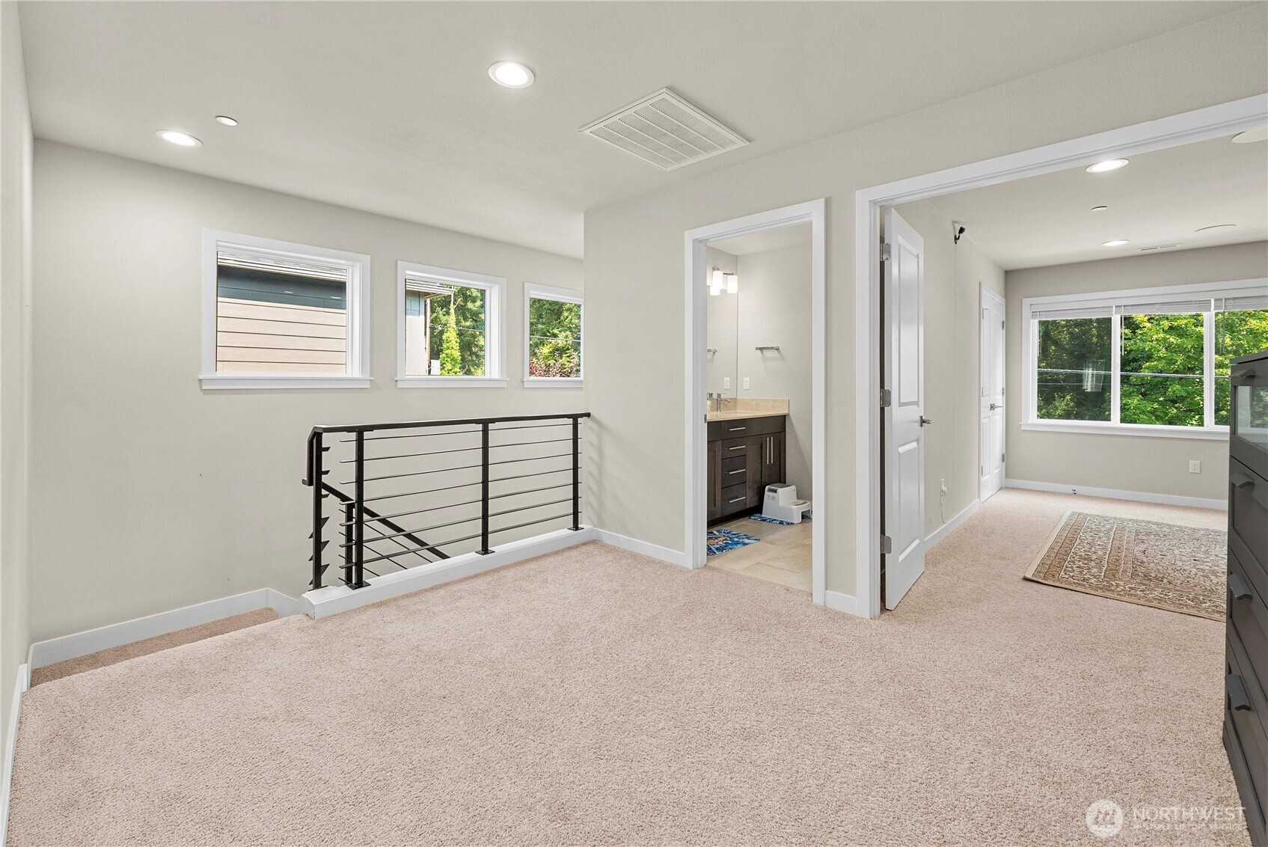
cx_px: 634
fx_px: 493
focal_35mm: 14
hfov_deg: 104.2
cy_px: 424
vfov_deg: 81.3
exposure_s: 1/30
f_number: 7.1
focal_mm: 14
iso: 1000
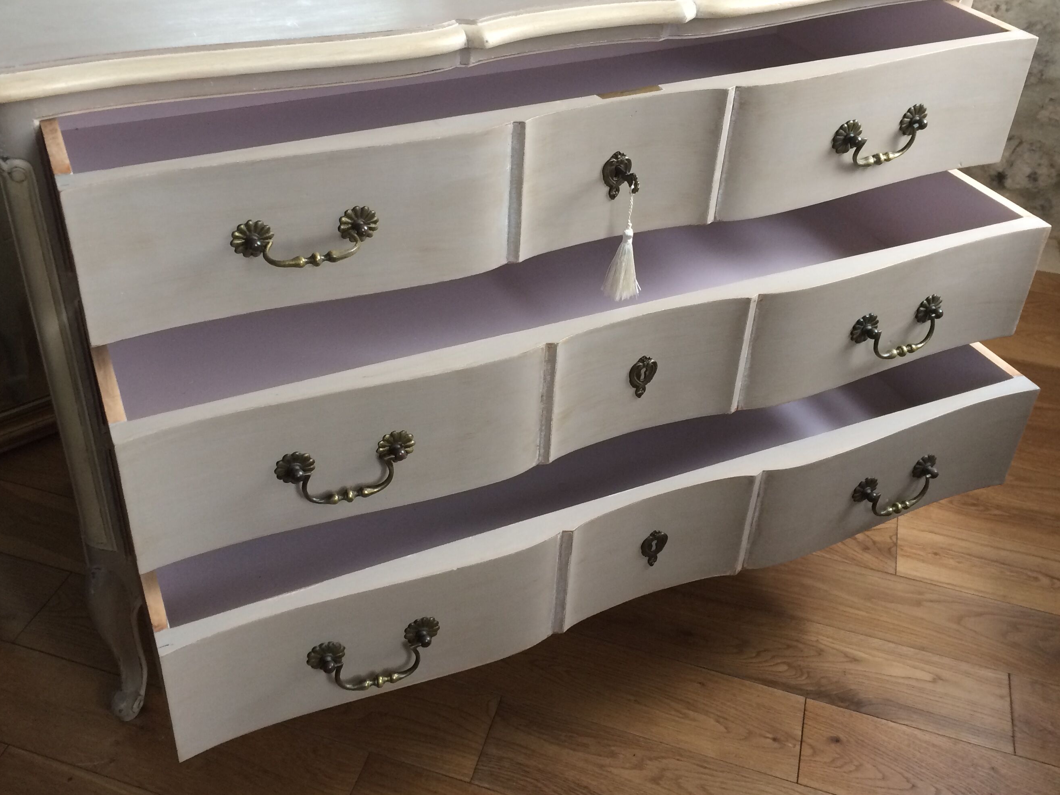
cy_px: 306
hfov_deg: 51.3
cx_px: 500
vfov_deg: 39.4
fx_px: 1102
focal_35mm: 36
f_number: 2.2
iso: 100
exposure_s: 1/33
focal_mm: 4.15
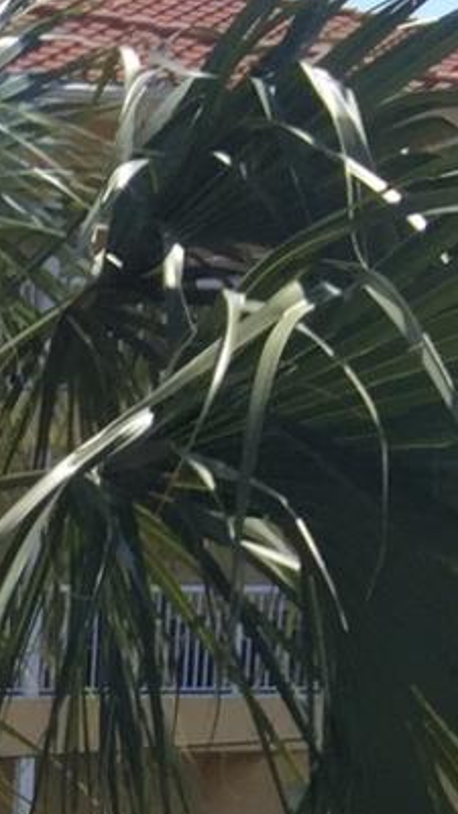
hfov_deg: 6.8
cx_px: -995
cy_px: 1789
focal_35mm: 158
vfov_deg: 11.7
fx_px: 3411
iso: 32
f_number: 2.2
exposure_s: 1/1647
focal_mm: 4.15
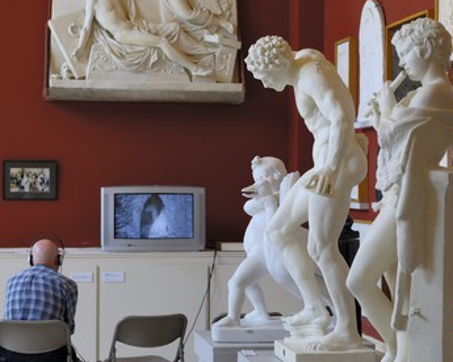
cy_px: 182
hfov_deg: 21.5
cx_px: 243
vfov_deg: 17.3
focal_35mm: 89
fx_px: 1193
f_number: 3.3
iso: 100
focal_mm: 52
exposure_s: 1/60
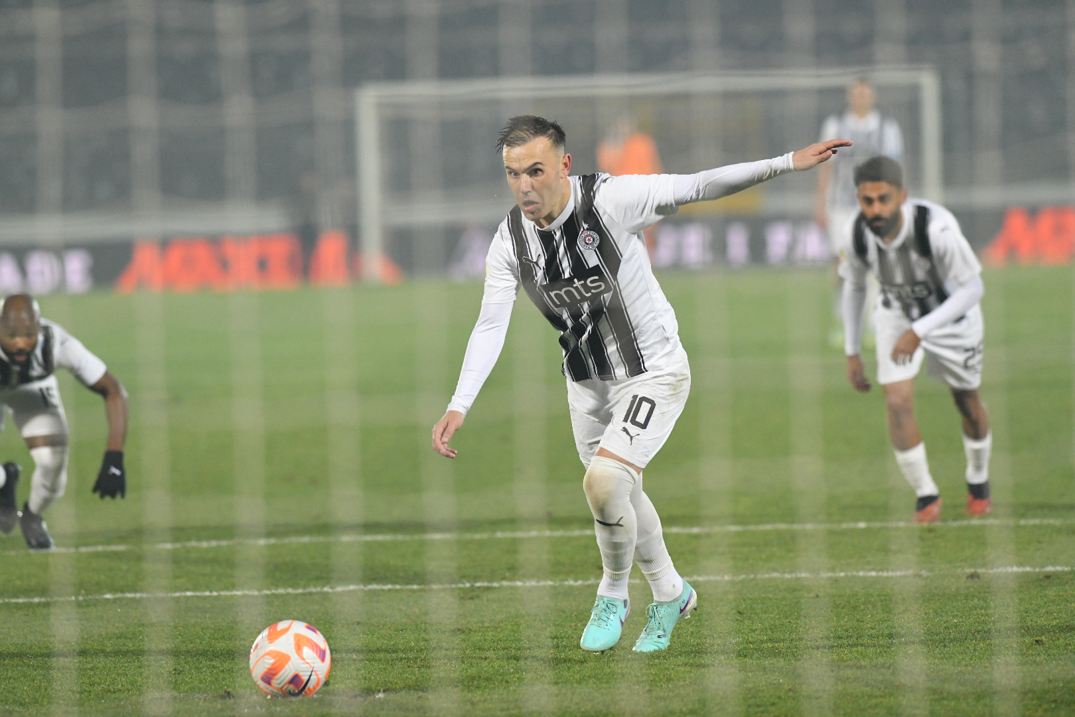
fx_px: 8958
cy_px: 358
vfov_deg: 4.6
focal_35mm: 300
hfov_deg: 6.9
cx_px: 538
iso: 6400
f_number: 4
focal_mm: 300
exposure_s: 1/2000
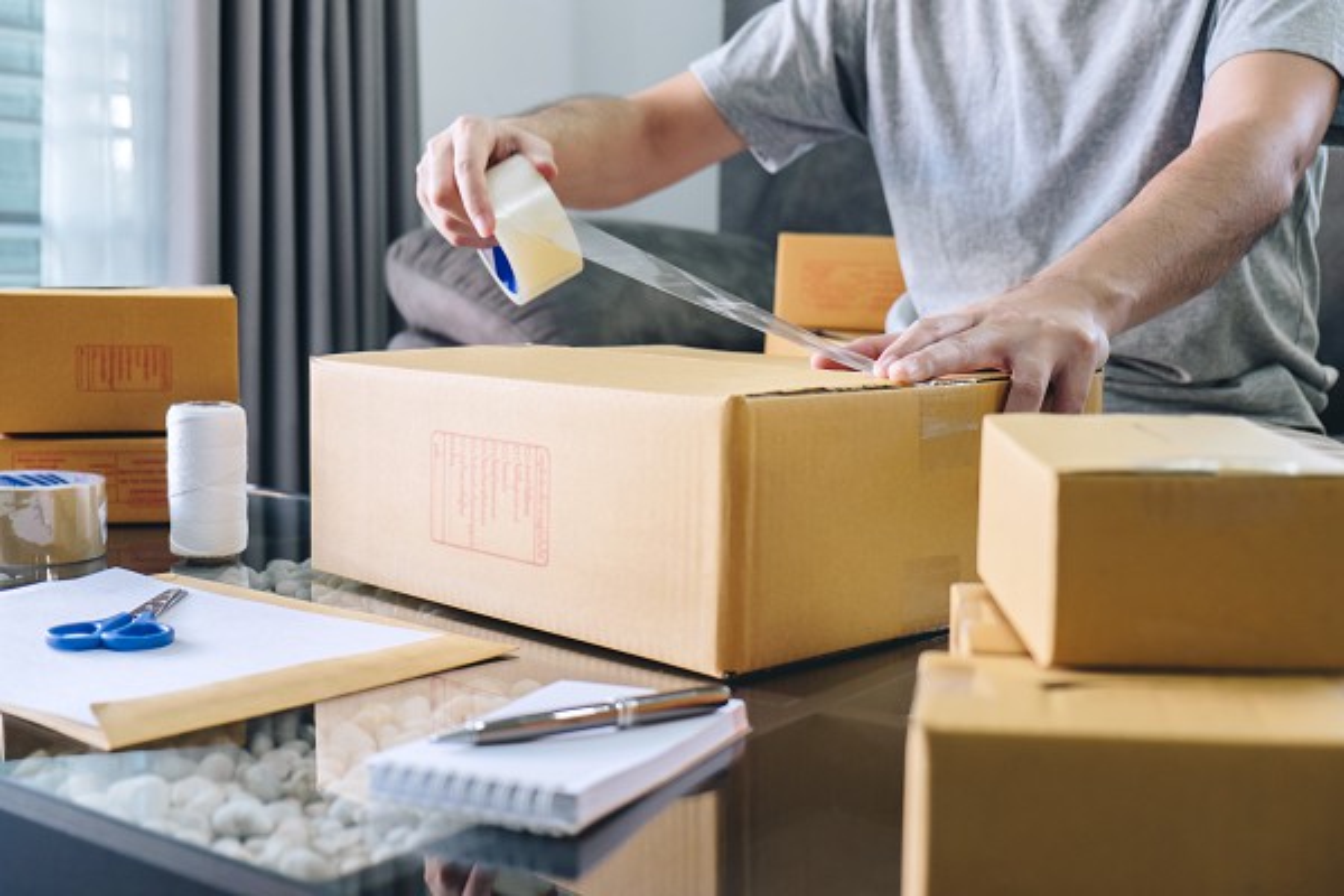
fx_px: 1568
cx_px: 672
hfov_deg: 46.4
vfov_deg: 31.9
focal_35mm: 42
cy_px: 448
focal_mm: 27.7
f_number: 3.2
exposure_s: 1/80
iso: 640
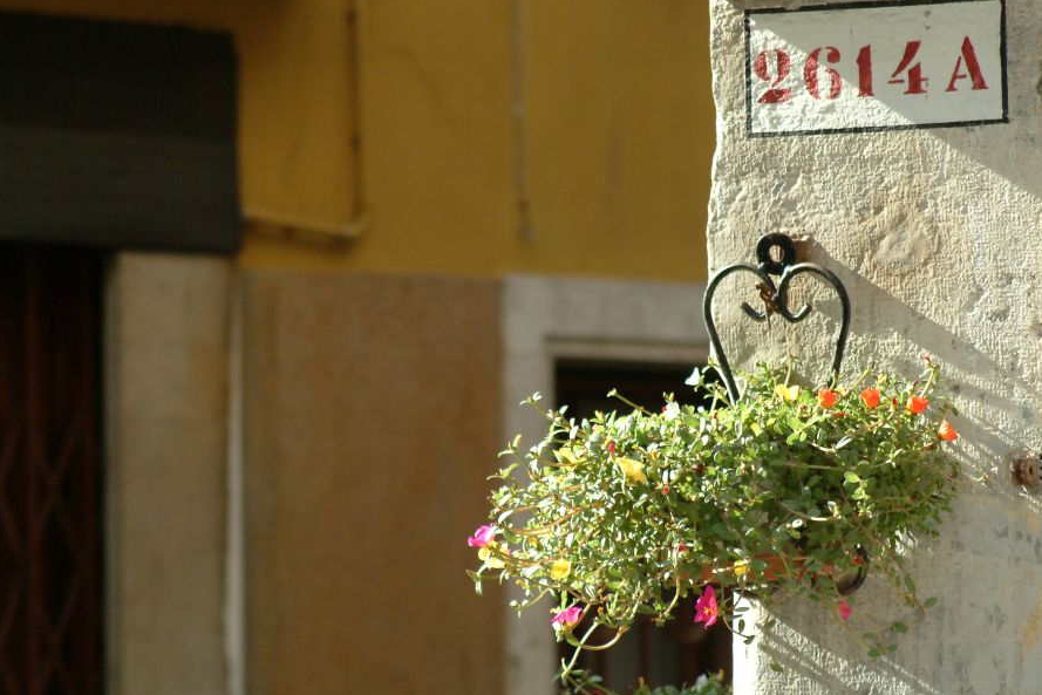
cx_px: 462
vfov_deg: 5.2
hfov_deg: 7.8
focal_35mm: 265
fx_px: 7671
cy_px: 311
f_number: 6.7
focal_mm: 154
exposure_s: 1/750
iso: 800
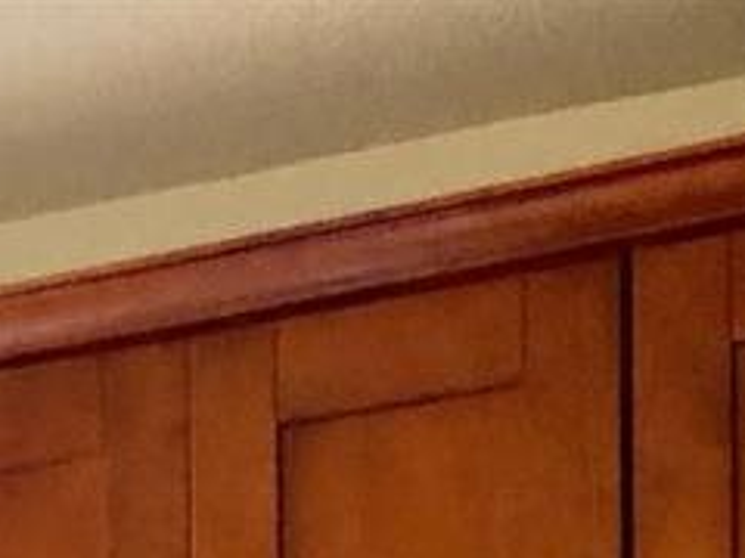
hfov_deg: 11.3
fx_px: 3766
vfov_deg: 7.4
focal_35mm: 175
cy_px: 1739
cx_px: 438
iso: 40
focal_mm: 4
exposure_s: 1/15
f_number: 1.8
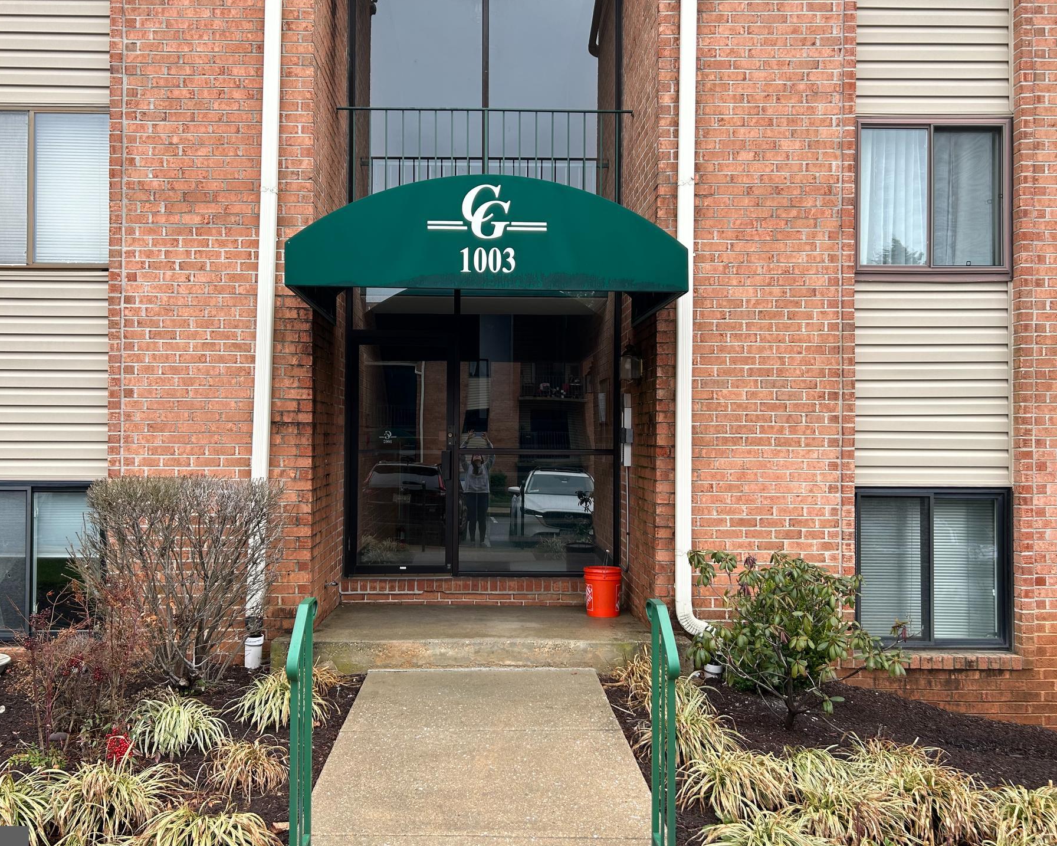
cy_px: 421
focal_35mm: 29
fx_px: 907
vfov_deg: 50.0
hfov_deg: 60.4
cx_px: 485
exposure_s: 1/121
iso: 32
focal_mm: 5.7
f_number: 1.5
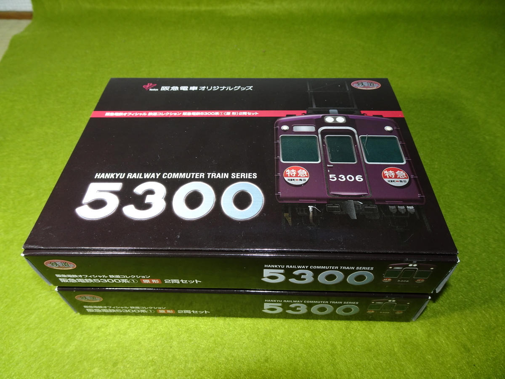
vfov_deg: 56.8
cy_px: 190
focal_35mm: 24
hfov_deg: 71.6
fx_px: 350
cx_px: 252
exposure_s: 1/30
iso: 80
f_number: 3.5
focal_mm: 4.1
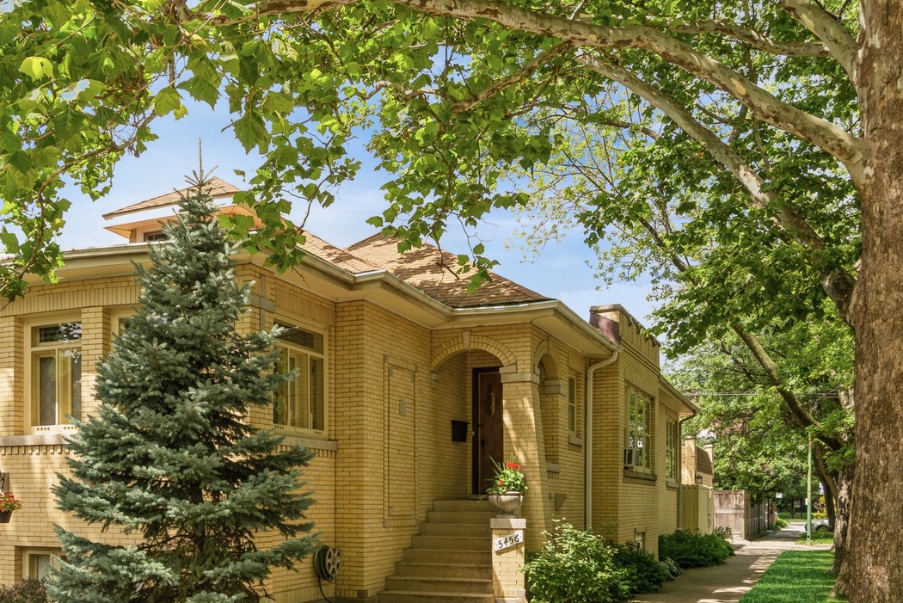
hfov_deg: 51.2
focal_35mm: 37
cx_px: 326
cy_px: 318
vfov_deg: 36.0
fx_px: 928
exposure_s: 1/200
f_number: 8
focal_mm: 24
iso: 200
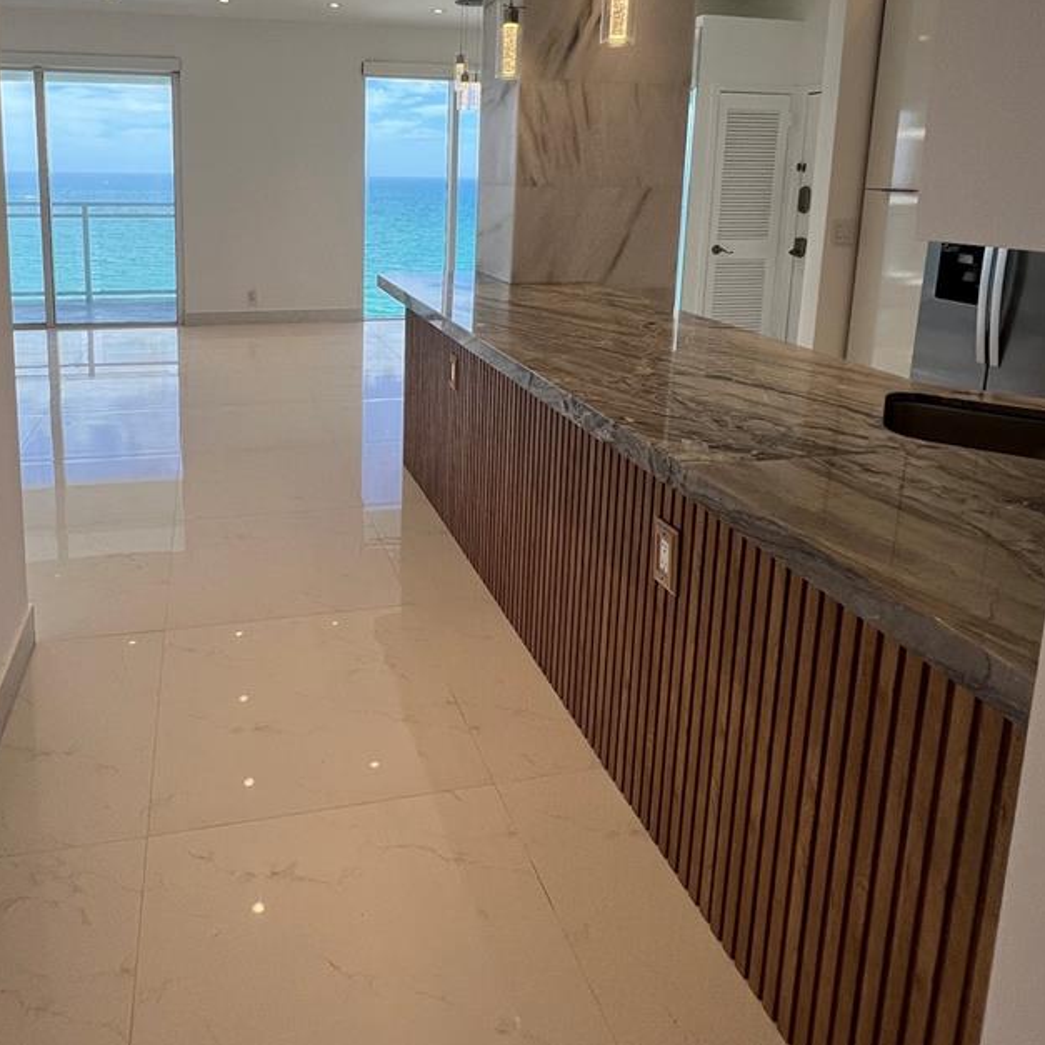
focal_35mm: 22
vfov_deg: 66.4
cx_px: 365
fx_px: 751
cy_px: 297
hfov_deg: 68.1
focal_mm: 1.57
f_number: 1.8
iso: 32
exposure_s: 1/205
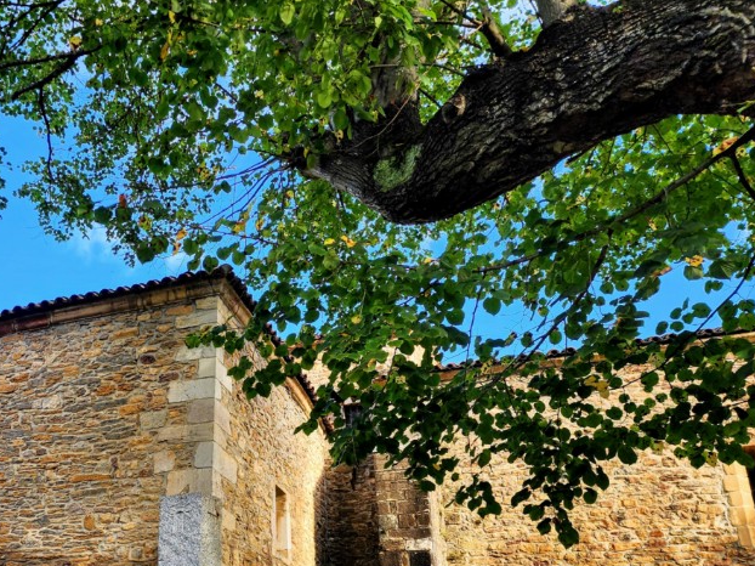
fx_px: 807
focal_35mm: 37
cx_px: 164
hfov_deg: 47.7
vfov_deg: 37.8
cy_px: 414
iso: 16
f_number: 1.8
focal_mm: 6.4
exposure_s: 1/180
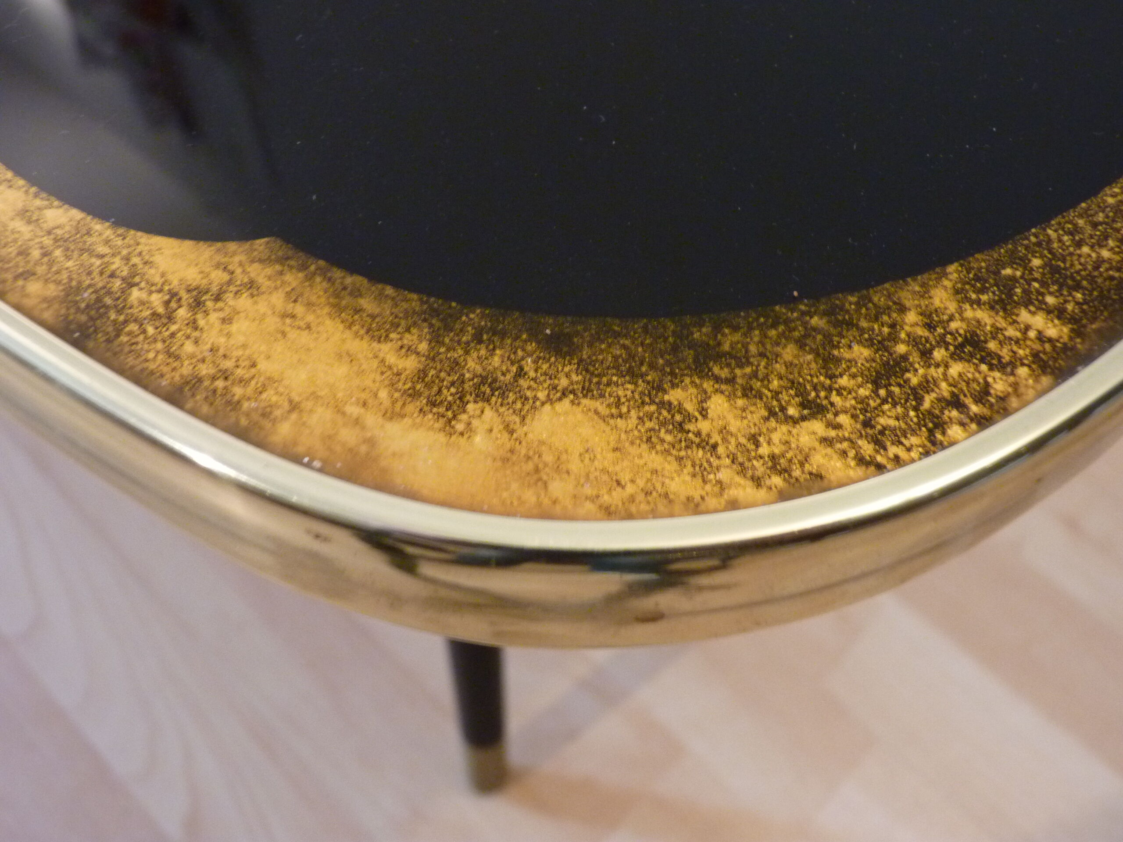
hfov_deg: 54.0
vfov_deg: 41.8
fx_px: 1103
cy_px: 421
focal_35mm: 34
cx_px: 562
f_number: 3
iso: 400
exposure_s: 1/10
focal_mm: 6
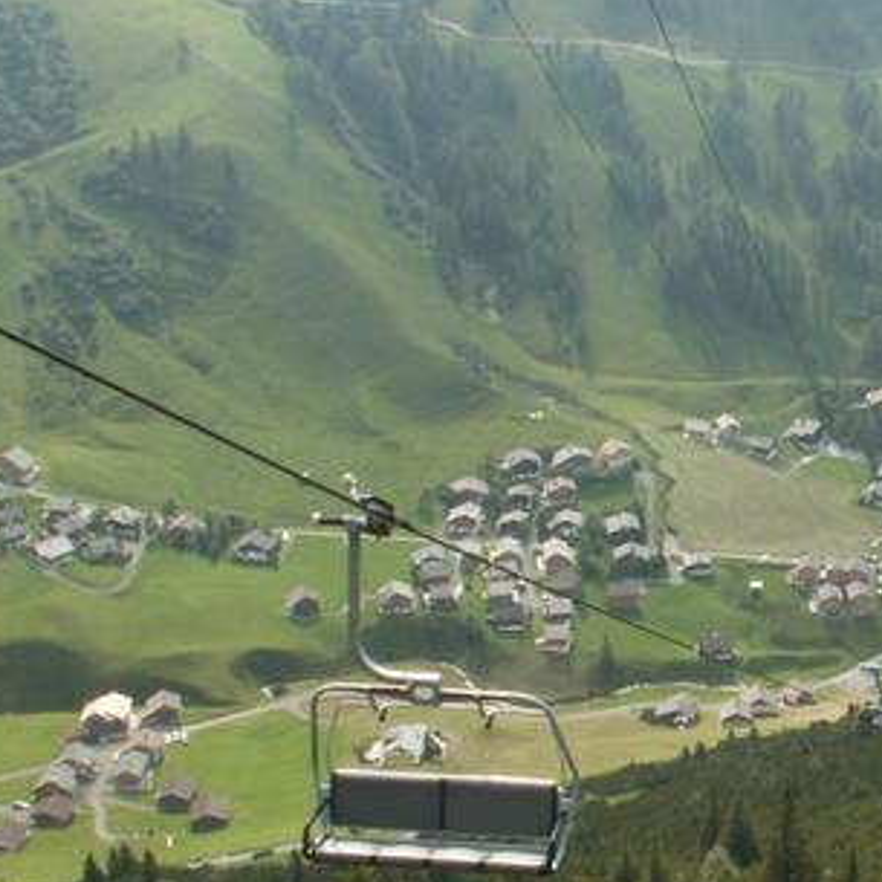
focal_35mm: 65
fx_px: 1874
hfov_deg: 25.1
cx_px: 905
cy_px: 573
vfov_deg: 26.4
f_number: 5.6
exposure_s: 1/125
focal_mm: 5.86
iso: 50
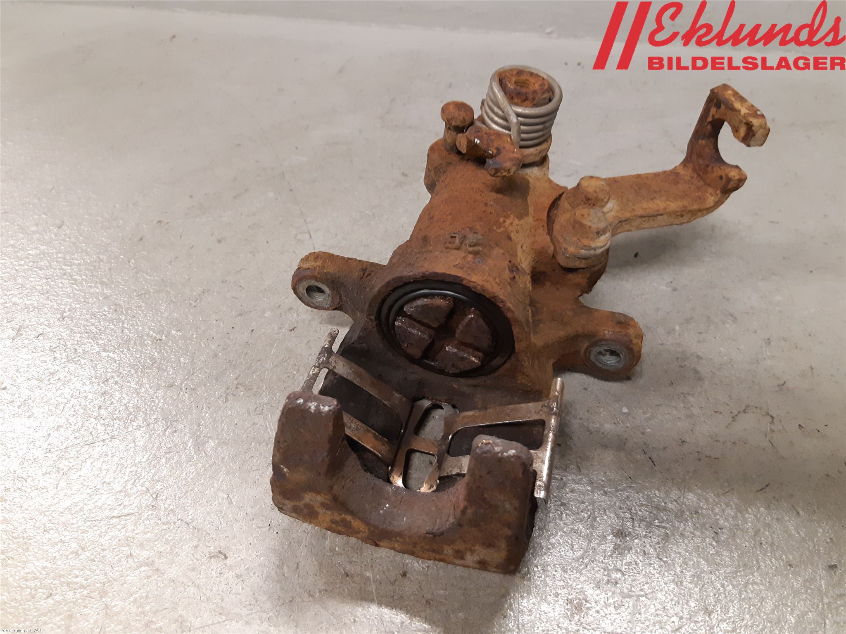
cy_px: 317
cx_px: 423
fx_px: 635
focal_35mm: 26
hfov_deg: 67.3
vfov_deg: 53.1
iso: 250
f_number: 1.7
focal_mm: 3.93
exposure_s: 1/50
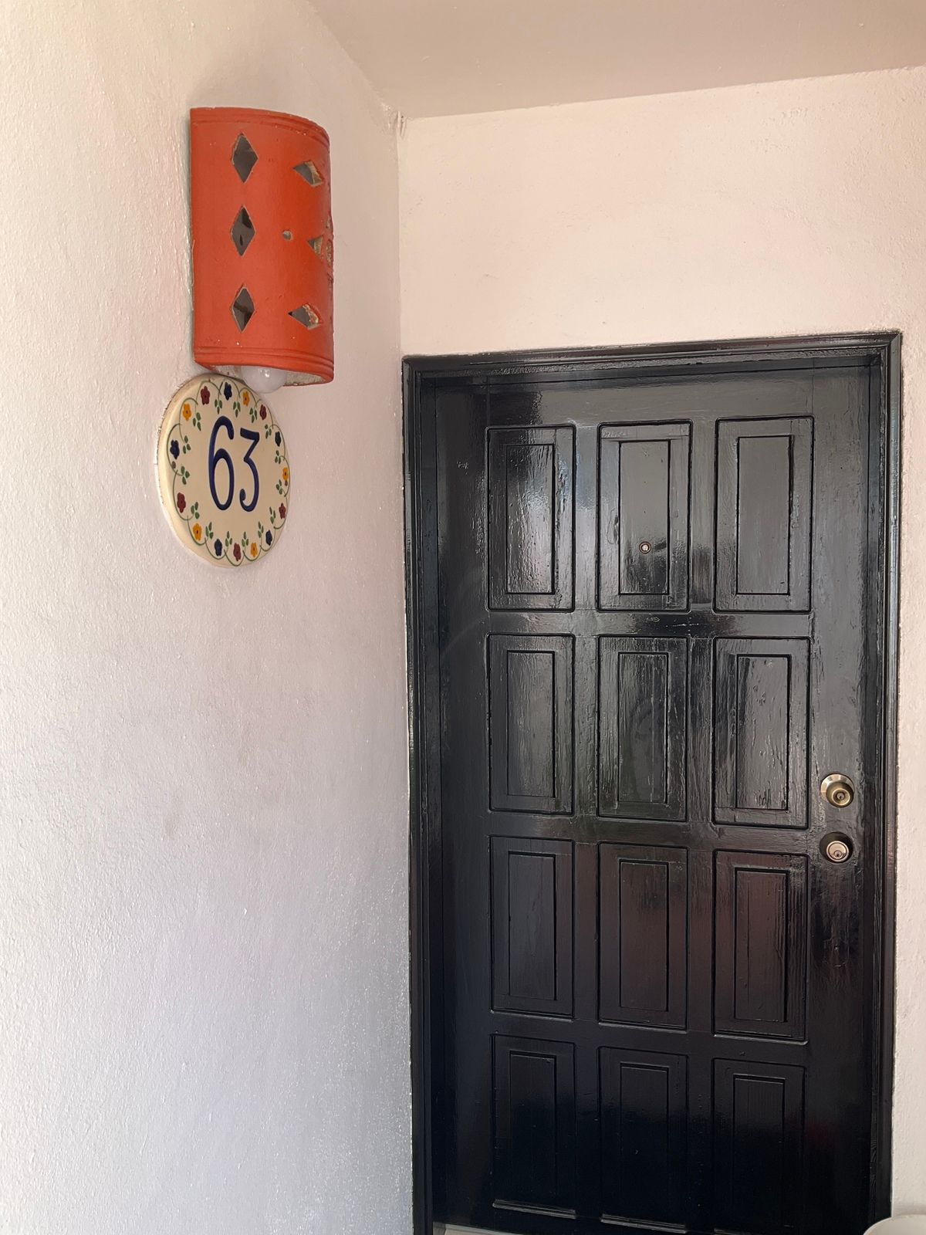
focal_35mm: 29
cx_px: 463
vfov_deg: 61.7
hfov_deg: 48.2
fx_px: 1034
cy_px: 618
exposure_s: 1/122
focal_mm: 3
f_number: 1.8
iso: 16
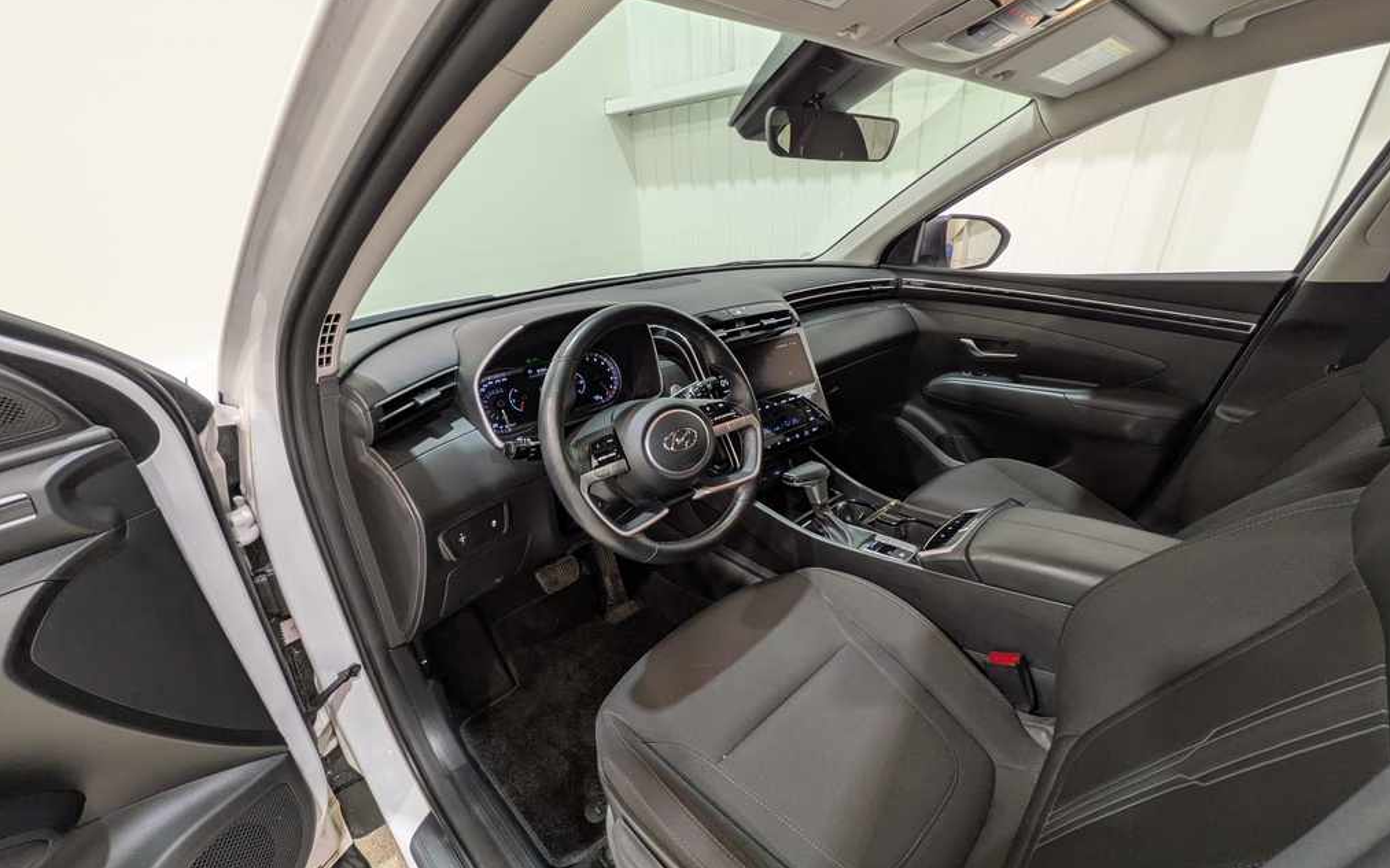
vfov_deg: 74.6
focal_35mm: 15
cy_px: 476
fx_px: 568
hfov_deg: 101.5
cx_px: 701
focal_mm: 1.83
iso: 62
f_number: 2.2
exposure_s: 1/25
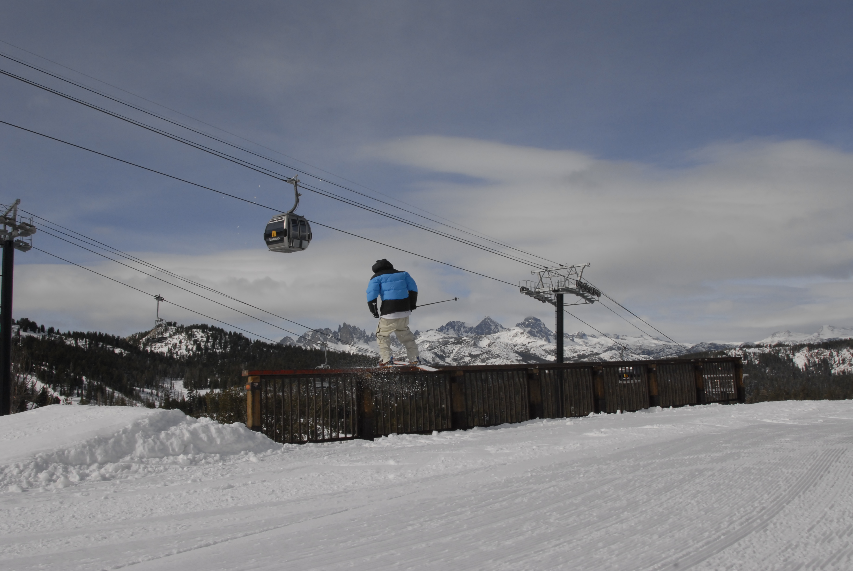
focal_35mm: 30
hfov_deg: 61.9
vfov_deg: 43.7
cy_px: 286
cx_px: 426
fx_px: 712
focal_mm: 20
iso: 400
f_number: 11
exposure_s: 1/500
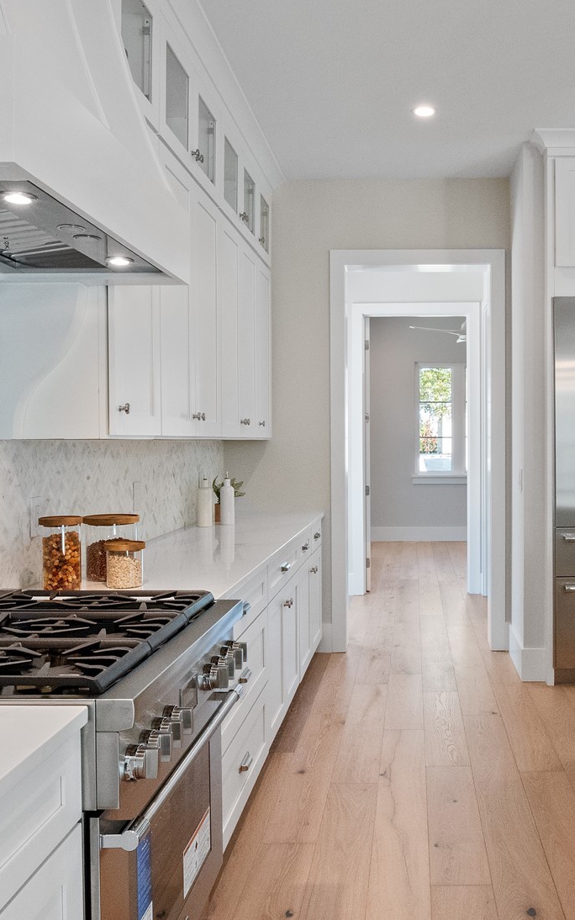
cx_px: 414
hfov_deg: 39.7
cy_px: 457
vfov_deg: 61.2
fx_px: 777
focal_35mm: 31
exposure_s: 1/60
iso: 2500
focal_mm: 10
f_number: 10
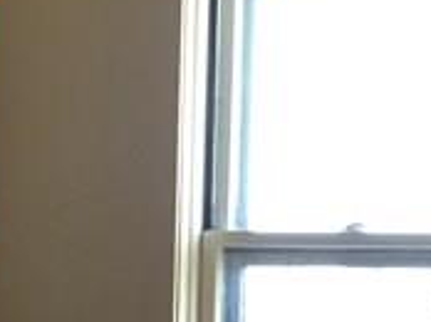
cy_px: 362
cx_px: 327
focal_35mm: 171
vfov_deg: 8.6
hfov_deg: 11.5
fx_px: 2126
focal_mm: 4.15
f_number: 2.2
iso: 32
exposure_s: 1/30
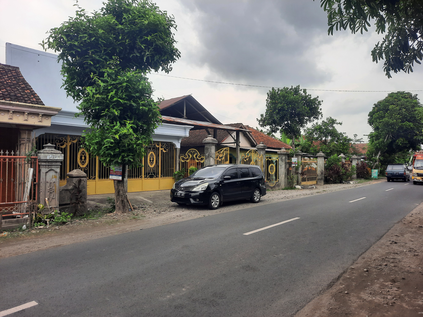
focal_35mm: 25
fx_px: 305
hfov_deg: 69.4
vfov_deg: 54.9
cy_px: 158
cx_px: 212
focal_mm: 4.6
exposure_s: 1/141
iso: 32
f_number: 2
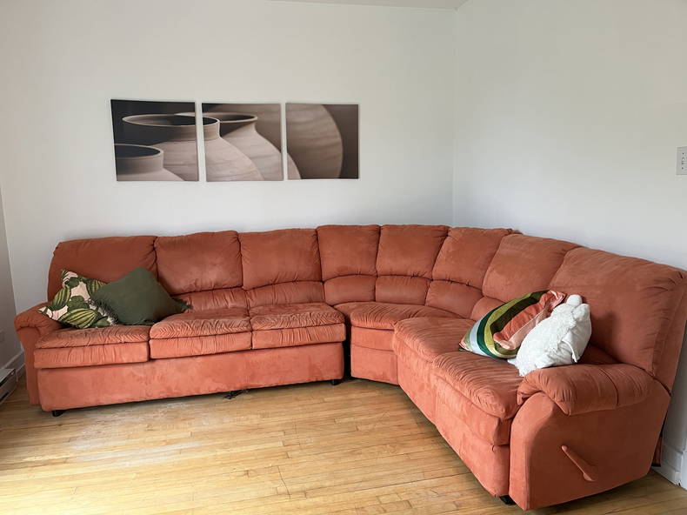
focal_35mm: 26
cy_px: 258
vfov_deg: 53.0
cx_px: 344
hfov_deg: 67.3
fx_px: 516
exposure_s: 1/71
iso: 125
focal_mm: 5.1
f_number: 1.6
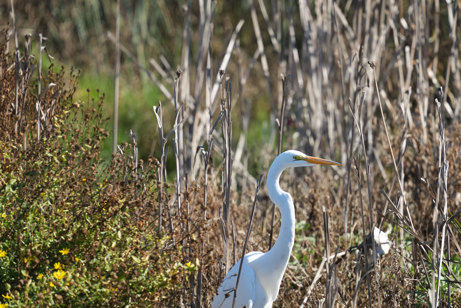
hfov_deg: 2.9
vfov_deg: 1.9
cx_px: 266
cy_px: 172
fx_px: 9206
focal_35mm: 719
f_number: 5.6
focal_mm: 600
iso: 400
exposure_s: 1/800
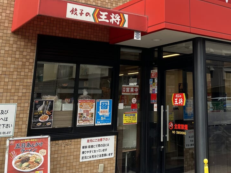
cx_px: 175
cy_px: 25
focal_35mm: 46
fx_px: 307
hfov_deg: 40.0
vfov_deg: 30.5
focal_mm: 4.25
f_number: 1.8
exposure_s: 1/733
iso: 32
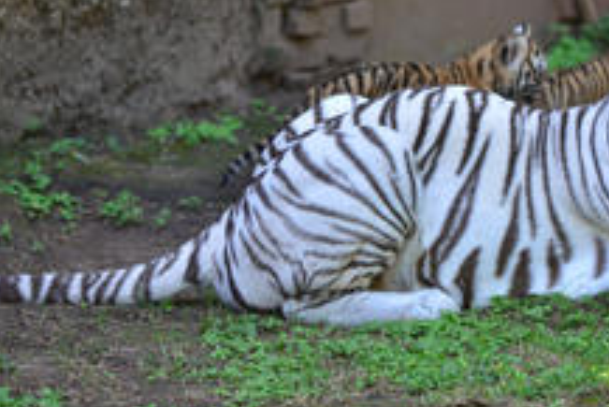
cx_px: 401
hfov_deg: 5.6
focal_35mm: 368
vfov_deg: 3.7
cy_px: 125
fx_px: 6229
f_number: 2.8
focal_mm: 160
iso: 320
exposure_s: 1/320
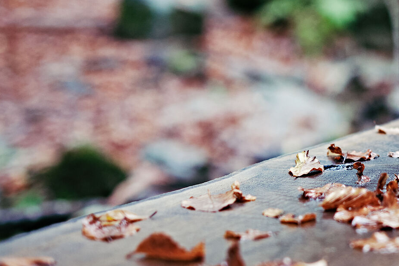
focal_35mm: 137
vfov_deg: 10.0
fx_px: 1519
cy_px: 20
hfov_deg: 14.7
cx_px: 406
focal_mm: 35
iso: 800
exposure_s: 1/240
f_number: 2
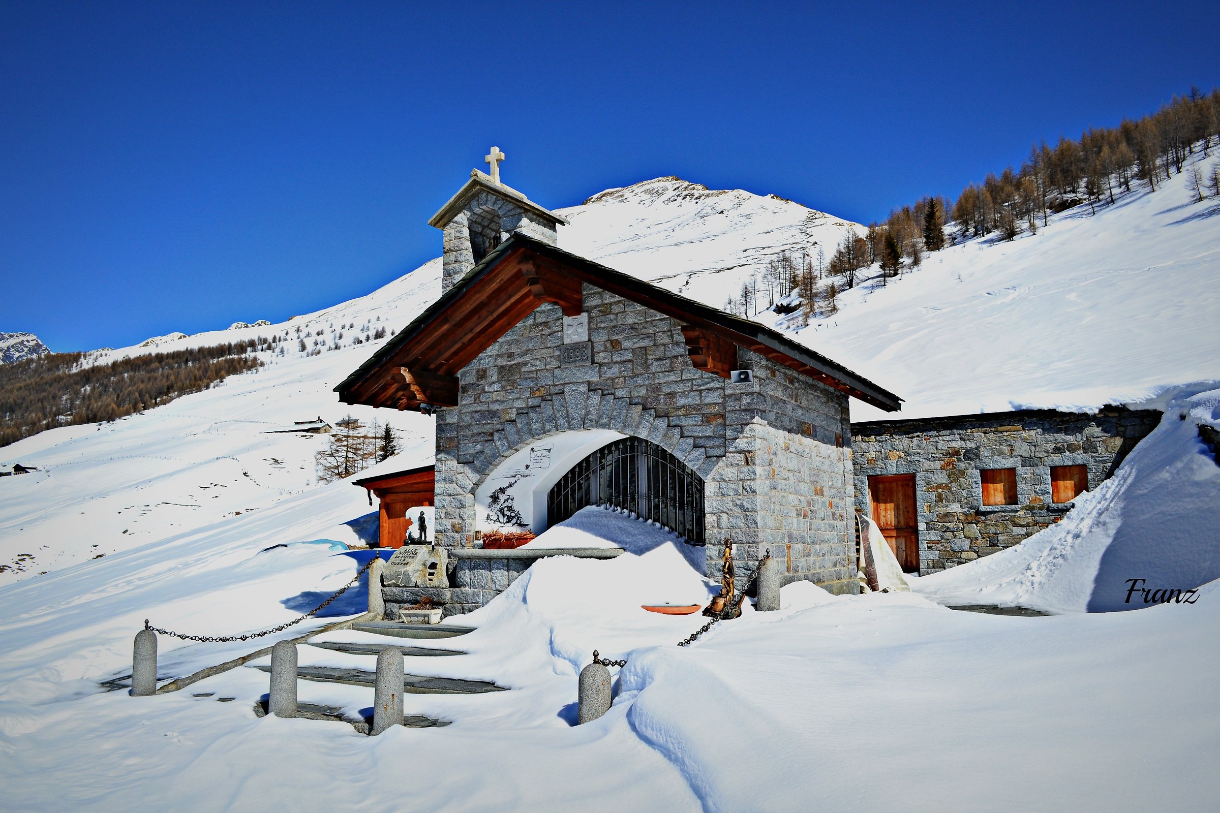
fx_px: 915
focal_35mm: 27
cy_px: 406
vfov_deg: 47.9
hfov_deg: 67.4
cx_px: 610
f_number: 11
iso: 220
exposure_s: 1/500
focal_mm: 18
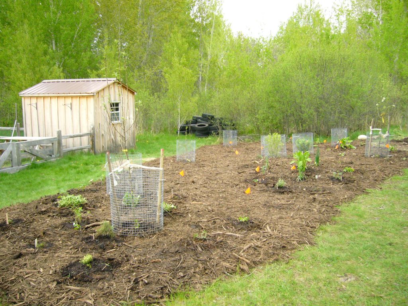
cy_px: 153
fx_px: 413
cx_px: 204
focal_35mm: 35
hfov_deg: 52.6
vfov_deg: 40.7
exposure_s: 1/400
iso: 200
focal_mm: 5.8
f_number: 2.8
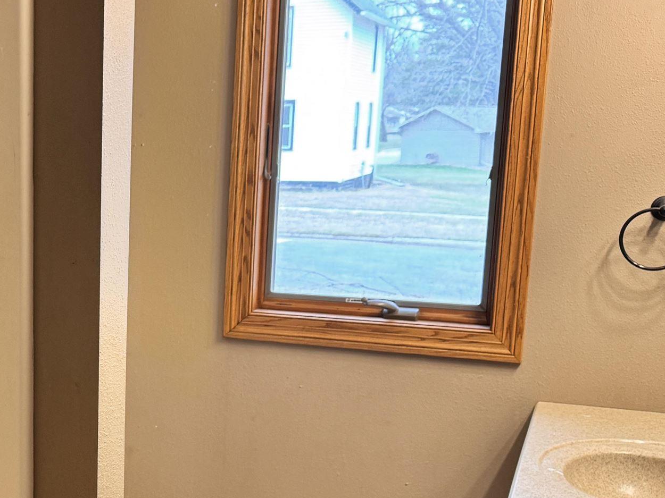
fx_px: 1133
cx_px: 13
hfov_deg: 30.6
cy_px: 361
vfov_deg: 24.6
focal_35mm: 59
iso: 200
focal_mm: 6.76
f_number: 1.78
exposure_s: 1/60
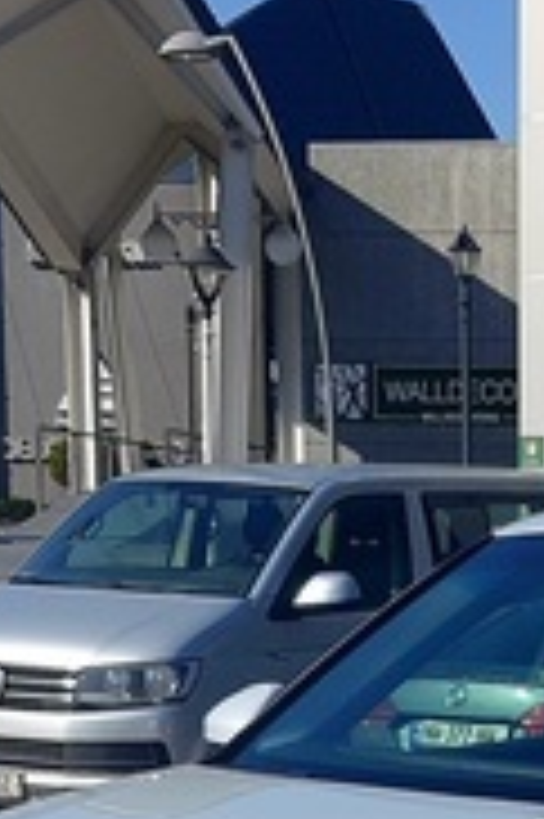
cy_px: 994
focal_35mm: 119
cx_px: 733
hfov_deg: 11.2
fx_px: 2702
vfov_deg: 16.5
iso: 50
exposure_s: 1/3333
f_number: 1.7
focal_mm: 4.32
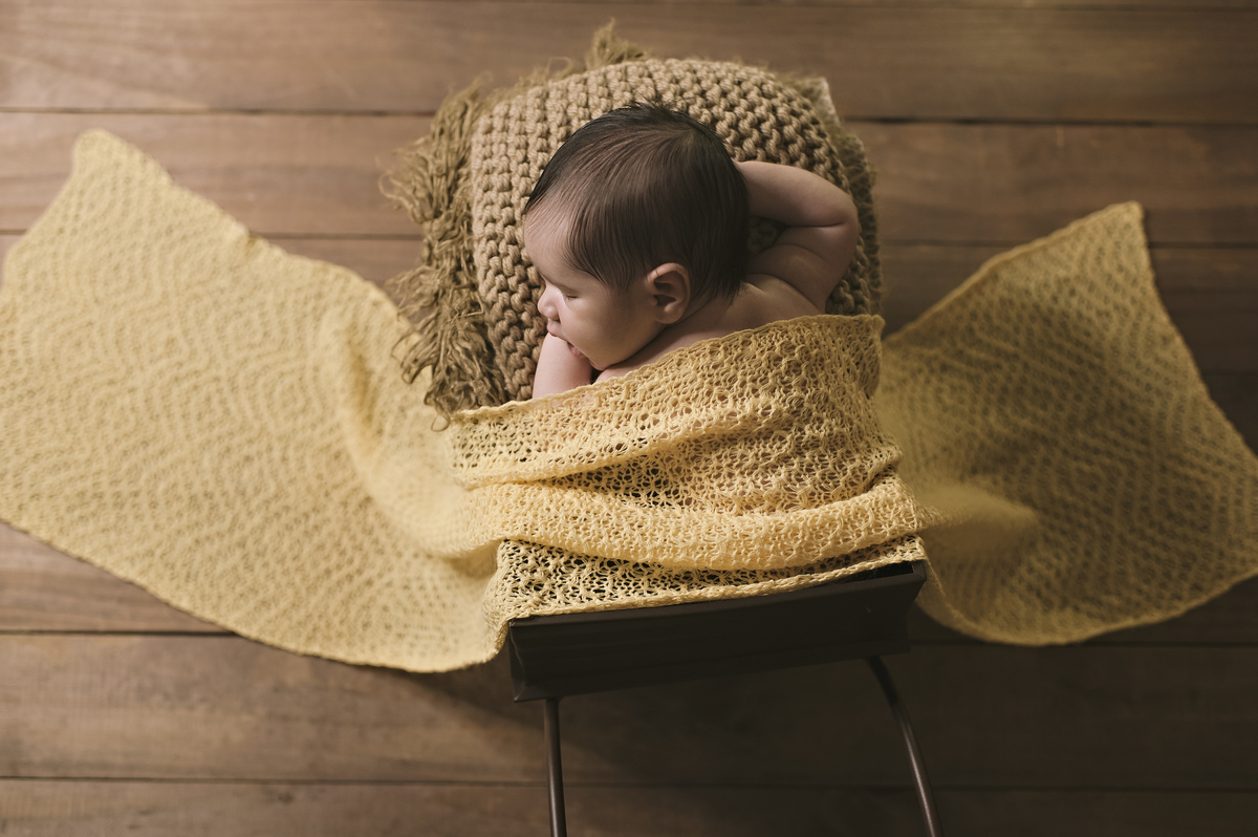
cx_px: 629
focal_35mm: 35
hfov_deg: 54.5
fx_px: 1222
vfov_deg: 37.8
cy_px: 418
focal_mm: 35
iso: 500
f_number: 2.5
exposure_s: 1/125
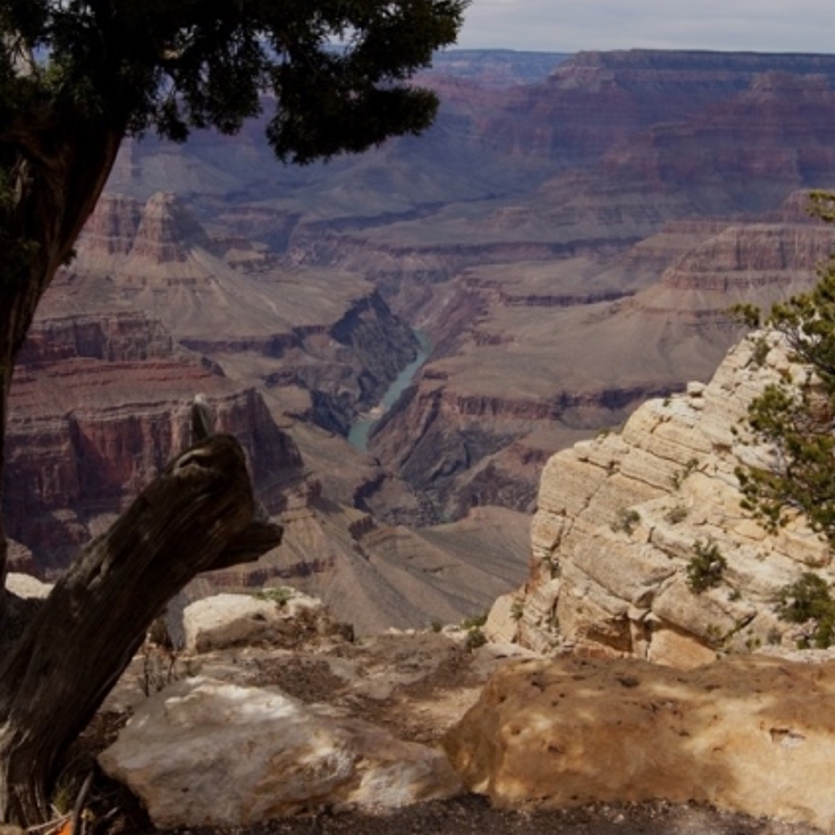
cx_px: 338
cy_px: 418
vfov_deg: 31.6
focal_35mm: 54
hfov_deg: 31.6
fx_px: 1474
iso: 100
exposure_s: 1/400
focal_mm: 28
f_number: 8
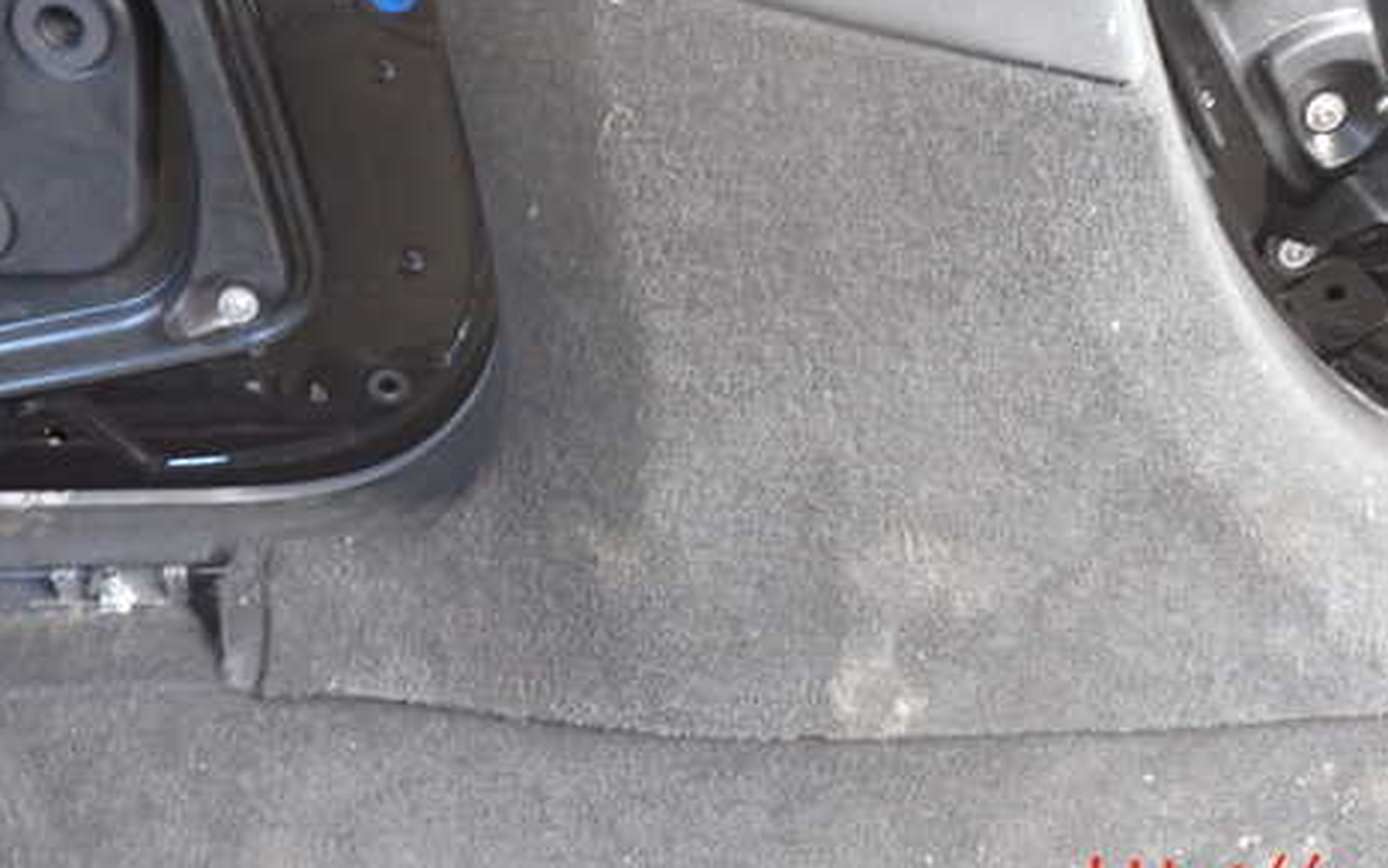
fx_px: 1551
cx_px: 869
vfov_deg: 30.9
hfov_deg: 47.8
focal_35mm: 41
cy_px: 254
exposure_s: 1/30
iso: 640
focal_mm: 5.4
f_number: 2.3
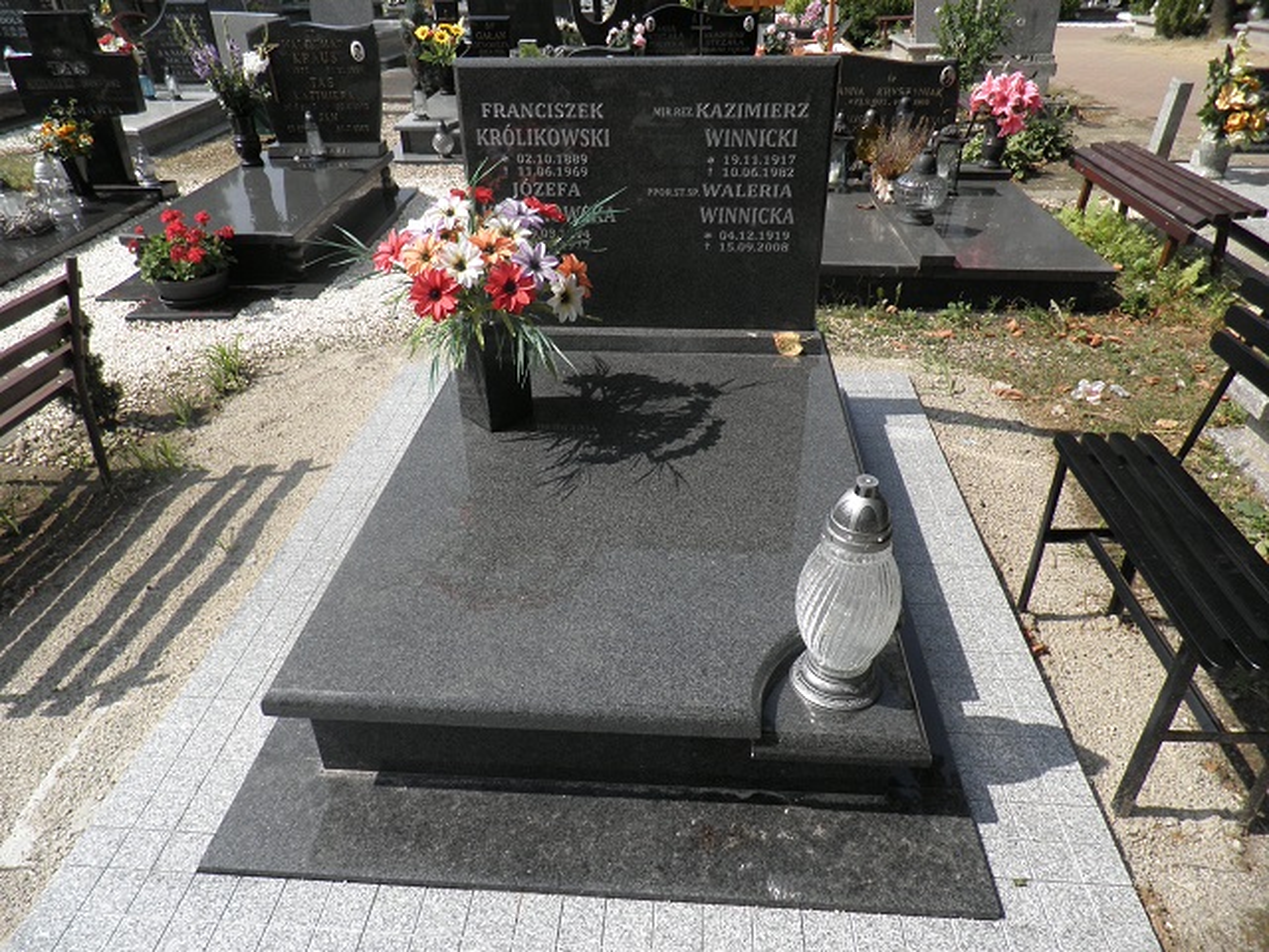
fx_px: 880
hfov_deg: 71.6
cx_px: 634
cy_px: 476
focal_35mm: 24
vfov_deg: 56.8
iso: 64
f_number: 8.3
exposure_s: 1/125
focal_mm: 4.3
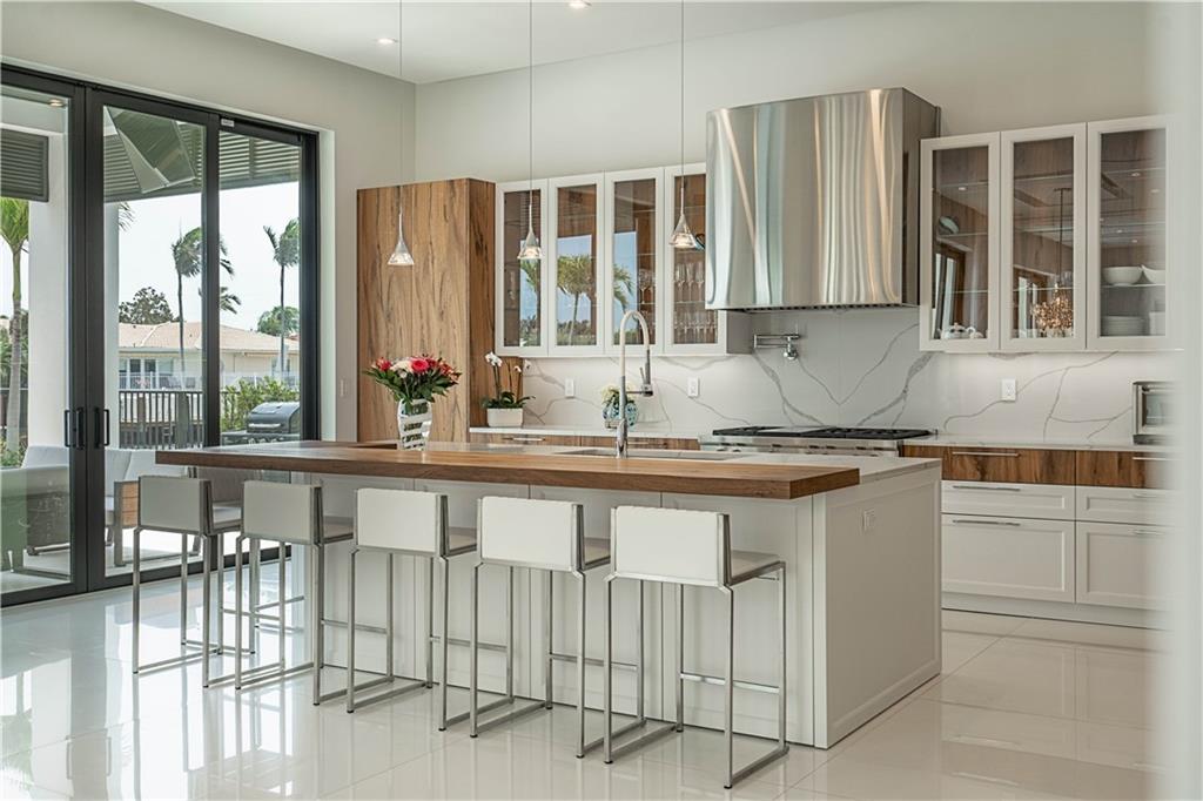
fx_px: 1169
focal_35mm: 35
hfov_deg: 54.4
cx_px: 602
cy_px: 400
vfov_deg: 37.8
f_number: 6.3
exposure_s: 1/800
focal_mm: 35
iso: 400
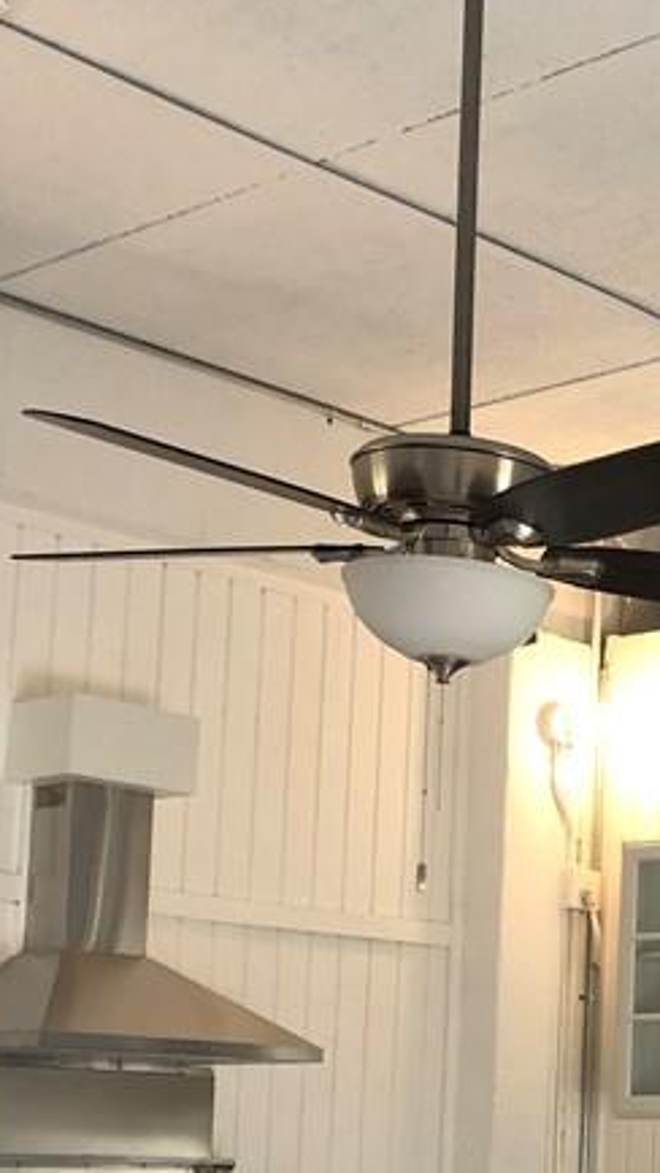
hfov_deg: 15.7
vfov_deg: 28.8
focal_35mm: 72
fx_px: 2241
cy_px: 919
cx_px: 925
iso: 40
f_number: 1.8
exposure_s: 1/30
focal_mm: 3.99
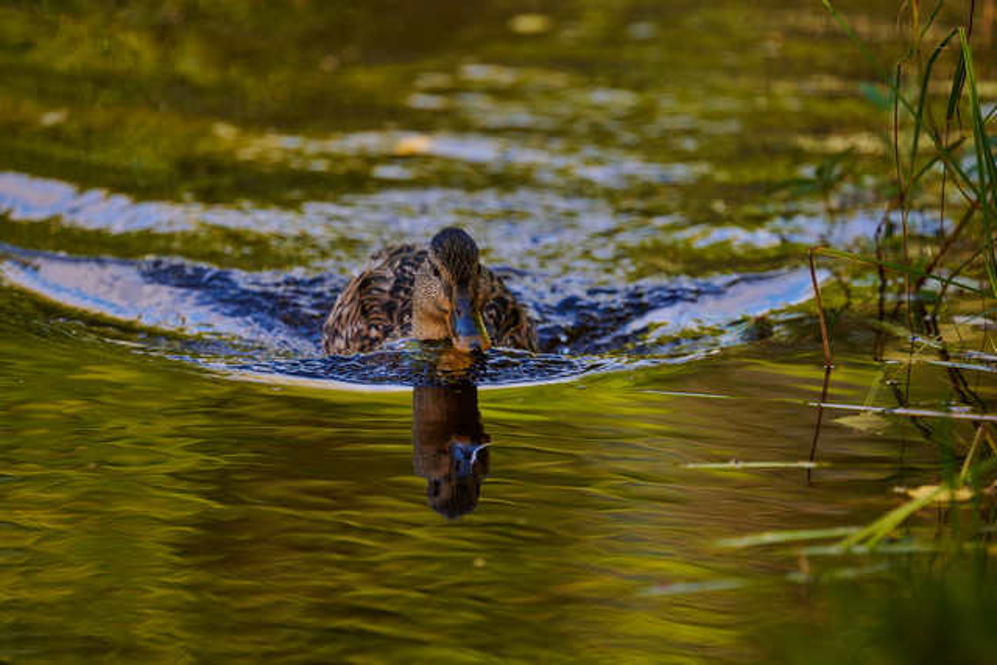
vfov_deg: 3.4
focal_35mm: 400
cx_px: 498
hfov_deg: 5.2
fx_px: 11080
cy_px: 332
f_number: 4.5
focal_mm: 400
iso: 250
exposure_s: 1/500
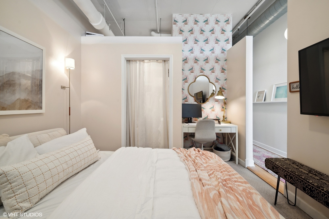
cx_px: 164
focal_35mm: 14
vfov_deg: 81.1
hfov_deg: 104.3
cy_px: 110
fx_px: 128
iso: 400
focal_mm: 14
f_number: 8
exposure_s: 1/8
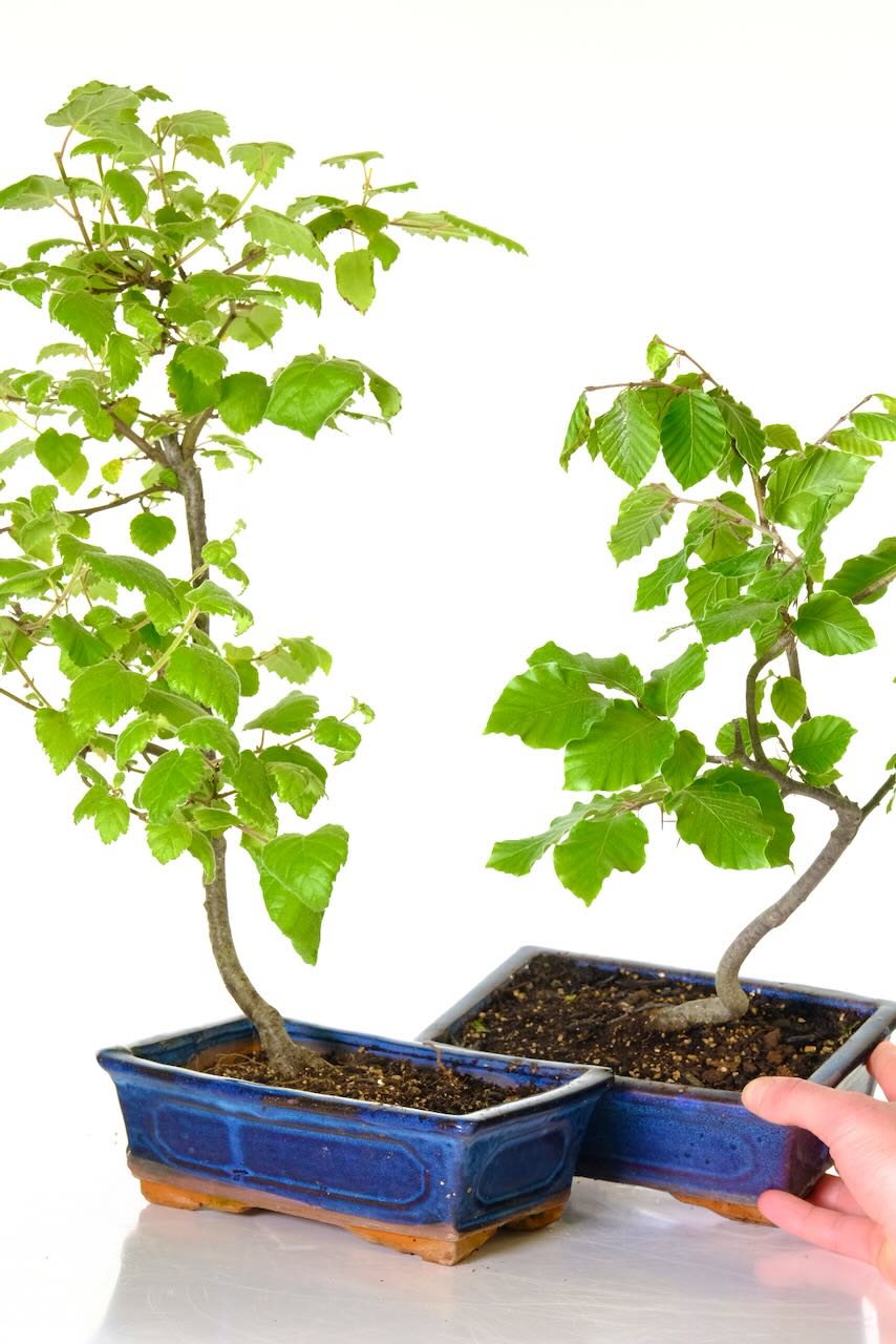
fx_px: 4141
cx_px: 448
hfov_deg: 12.3
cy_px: 672
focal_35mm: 111
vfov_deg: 18.4
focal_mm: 74.1
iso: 1600
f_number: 11
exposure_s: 1/15
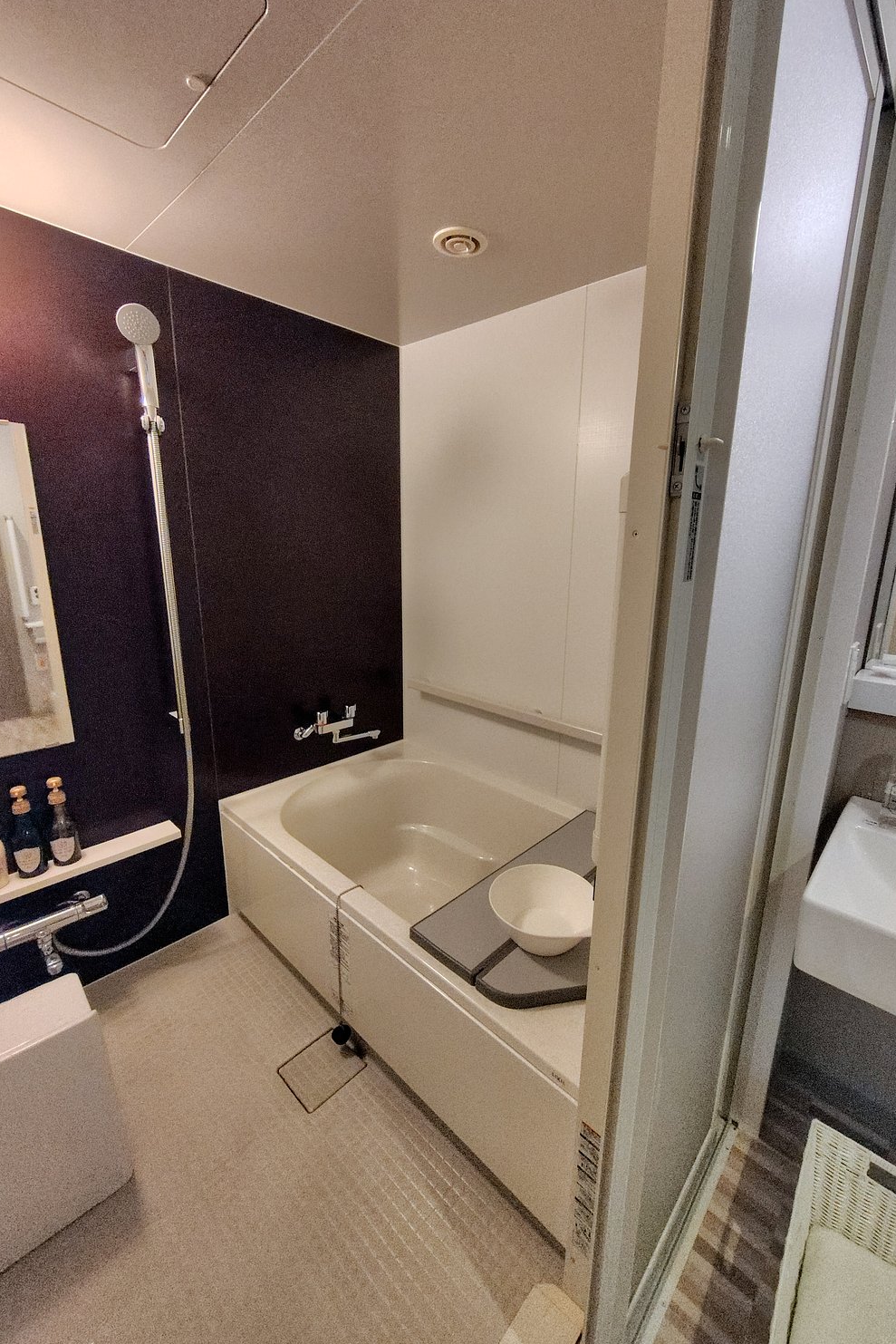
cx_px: 478
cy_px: 663
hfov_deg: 81.1
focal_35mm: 14
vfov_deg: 104.2
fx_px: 523
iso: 1674
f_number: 2.2
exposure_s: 1/60
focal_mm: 2.16
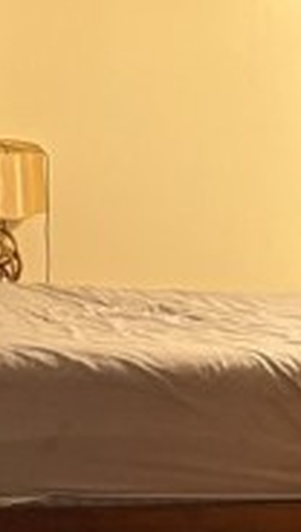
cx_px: 521
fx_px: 1668
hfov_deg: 9.8
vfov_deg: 18.1
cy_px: 347
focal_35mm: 118
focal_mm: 5.96
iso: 500
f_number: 1.6
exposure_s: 1/40
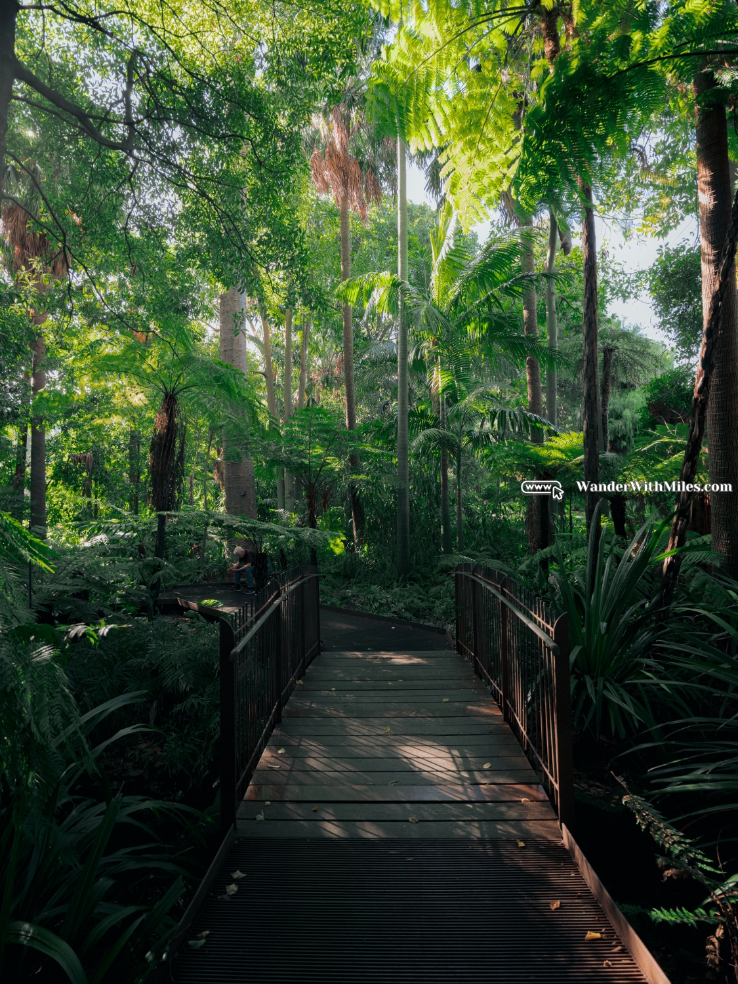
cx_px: 369
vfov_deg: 91.0
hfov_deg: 74.7
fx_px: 483
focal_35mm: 17
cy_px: 492
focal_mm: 21.2
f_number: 4
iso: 800
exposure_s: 1/45
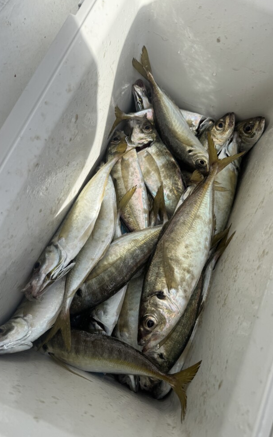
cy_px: 217
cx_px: 141
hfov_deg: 47.6
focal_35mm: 26
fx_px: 309
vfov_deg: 70.4
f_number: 1.78
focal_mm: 6.76
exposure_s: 1/1637
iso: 80
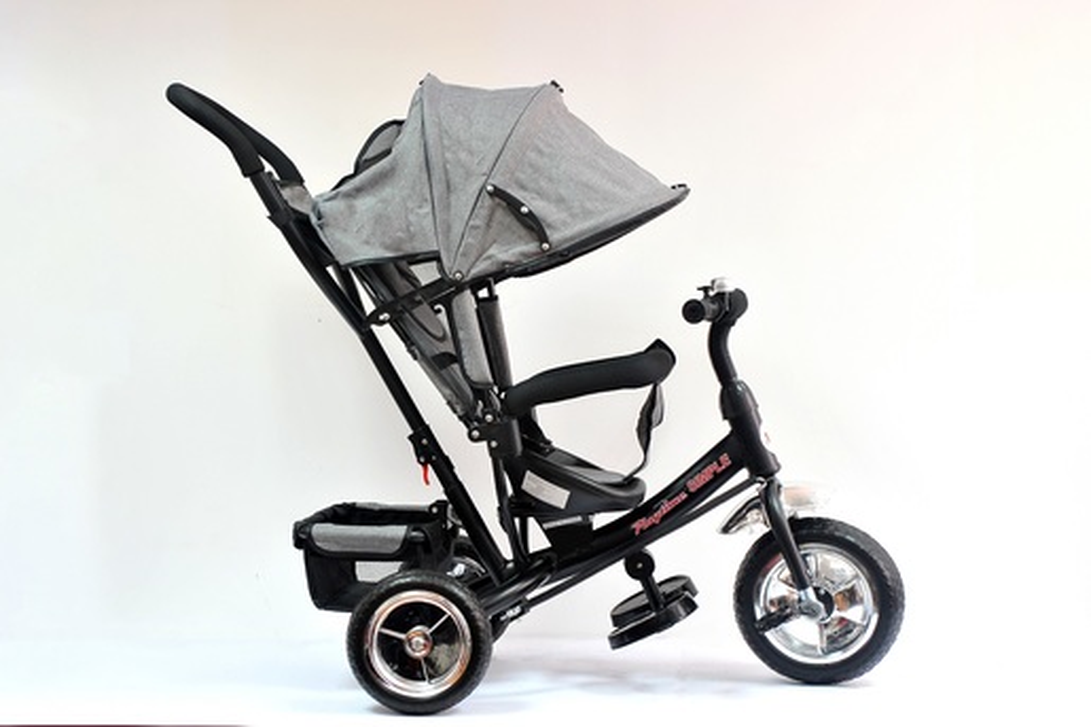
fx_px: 1515
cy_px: 364
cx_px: 546
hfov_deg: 39.6
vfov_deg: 27.0
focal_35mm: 50
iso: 500
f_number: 6.3
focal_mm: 50
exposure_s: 1/10
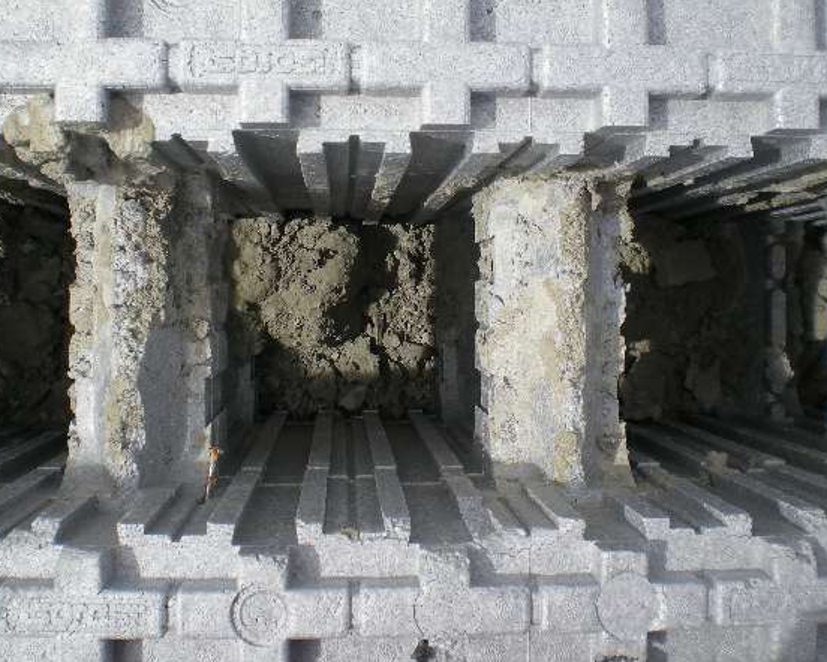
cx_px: 387
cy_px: 307
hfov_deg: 42.9
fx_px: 1053
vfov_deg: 34.9
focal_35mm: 43
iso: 50
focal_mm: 6.3
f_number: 4.6
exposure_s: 1/370
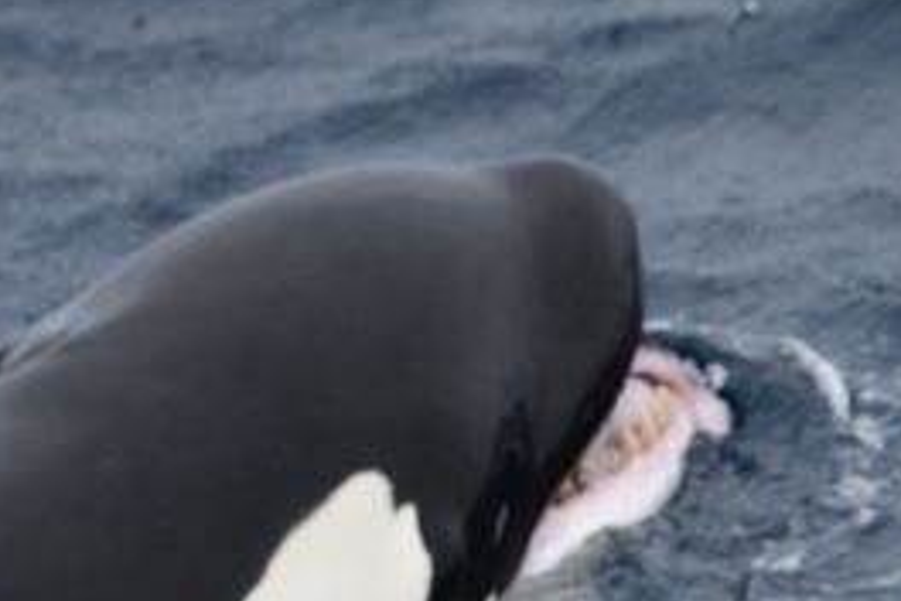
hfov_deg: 1.6
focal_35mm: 1273
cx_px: -423
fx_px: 31858
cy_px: 616
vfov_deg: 1.1
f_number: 6
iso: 1250
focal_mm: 420
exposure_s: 1/8000
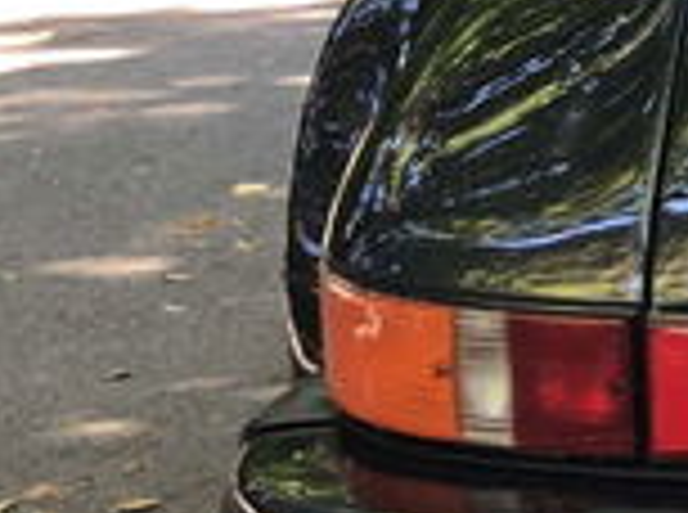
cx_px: 1497
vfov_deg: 10.4
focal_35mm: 141
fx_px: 2796
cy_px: 112
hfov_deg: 12.0
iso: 25
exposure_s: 1/40
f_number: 1.8
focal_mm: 3.99
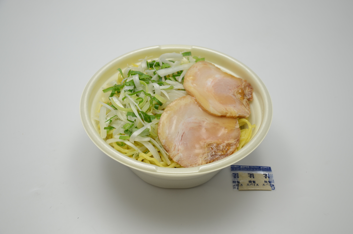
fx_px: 470
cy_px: 117
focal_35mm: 48
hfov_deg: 41.2
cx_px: 176
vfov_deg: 28.0
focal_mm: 32
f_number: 5.6
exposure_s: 1/40
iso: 200
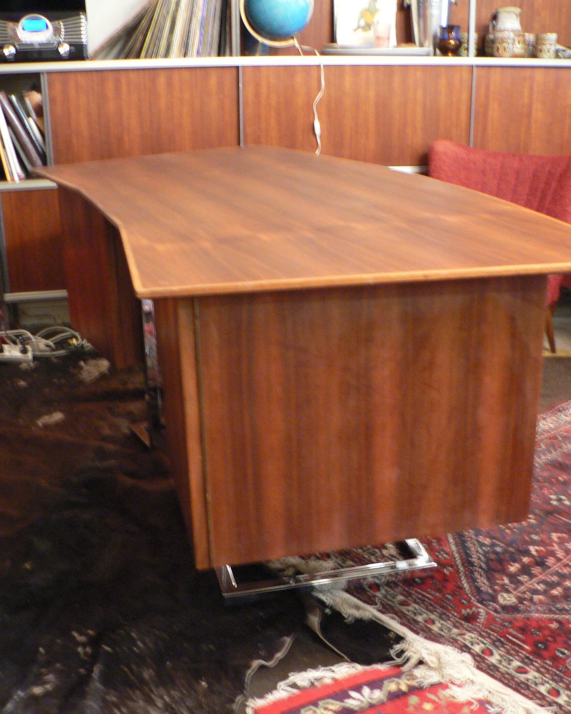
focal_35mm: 41
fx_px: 866
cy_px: 357
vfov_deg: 44.8
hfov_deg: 36.5
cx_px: 290
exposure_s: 1/4
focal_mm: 6
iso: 200
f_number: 2.8
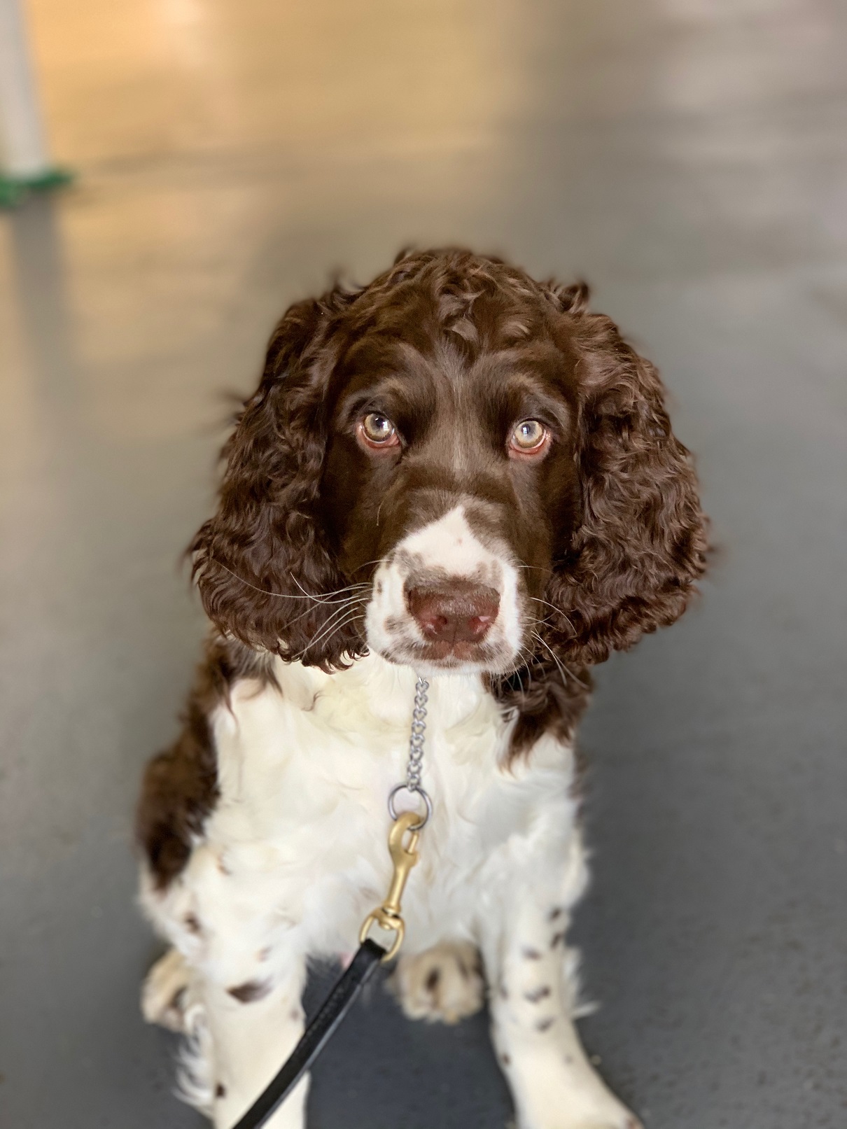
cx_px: 424
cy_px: 564
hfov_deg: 28.0
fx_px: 1696
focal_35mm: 52
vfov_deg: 36.8
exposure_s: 1/61
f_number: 2.4
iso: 100
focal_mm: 6
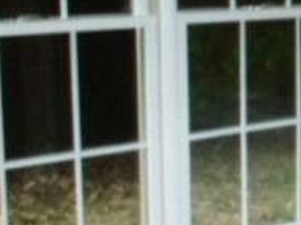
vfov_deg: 12.6
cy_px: 82
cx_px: 421
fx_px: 1017
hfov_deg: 15.8
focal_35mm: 117
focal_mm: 3.85
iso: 80
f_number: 2.8
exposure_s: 1/30
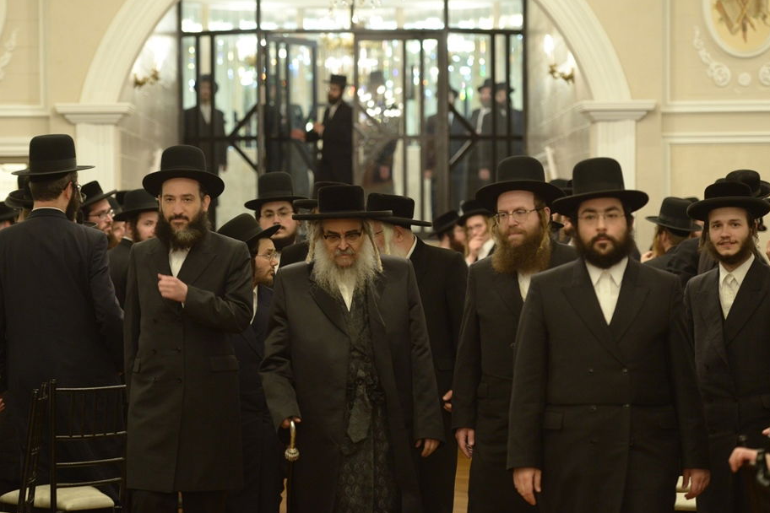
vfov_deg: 12.5
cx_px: 364
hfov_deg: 18.6
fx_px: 2353
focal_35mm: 110
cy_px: 259
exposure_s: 1/100
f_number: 2.8
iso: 2000
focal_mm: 98
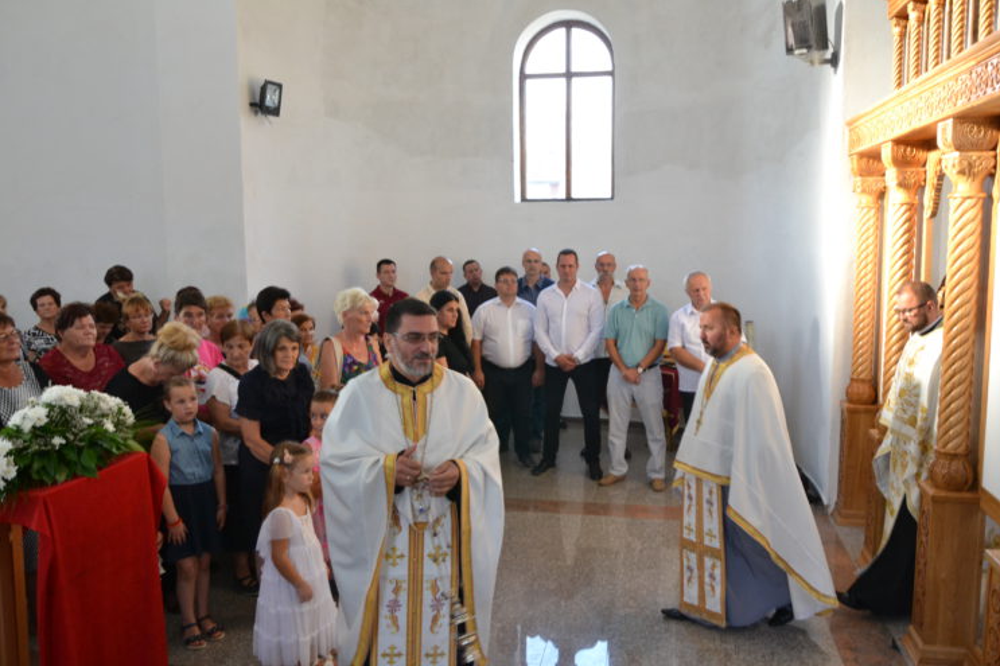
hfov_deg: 65.5
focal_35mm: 28
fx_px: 778
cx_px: 507
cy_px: 322
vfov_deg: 46.4
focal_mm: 18
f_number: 5.6
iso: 800
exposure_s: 1/60
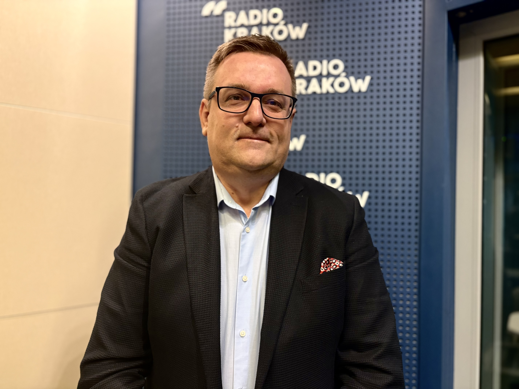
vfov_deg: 53.1
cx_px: 260
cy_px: 194
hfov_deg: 67.3
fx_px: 390
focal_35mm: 26
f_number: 1.6
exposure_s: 1/50
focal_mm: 5.96
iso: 320
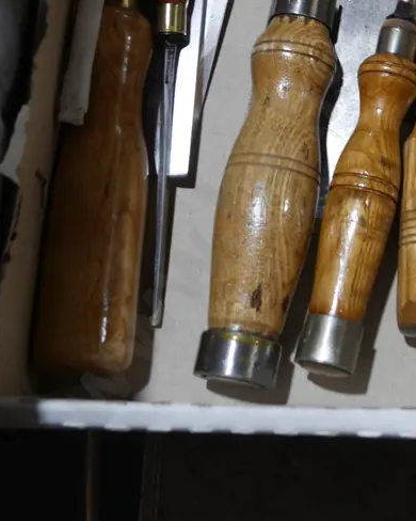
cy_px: -17
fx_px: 1263
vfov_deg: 22.3
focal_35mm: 82
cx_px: 406
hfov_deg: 18.3
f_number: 4.5
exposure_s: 1/60
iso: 200
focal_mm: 20
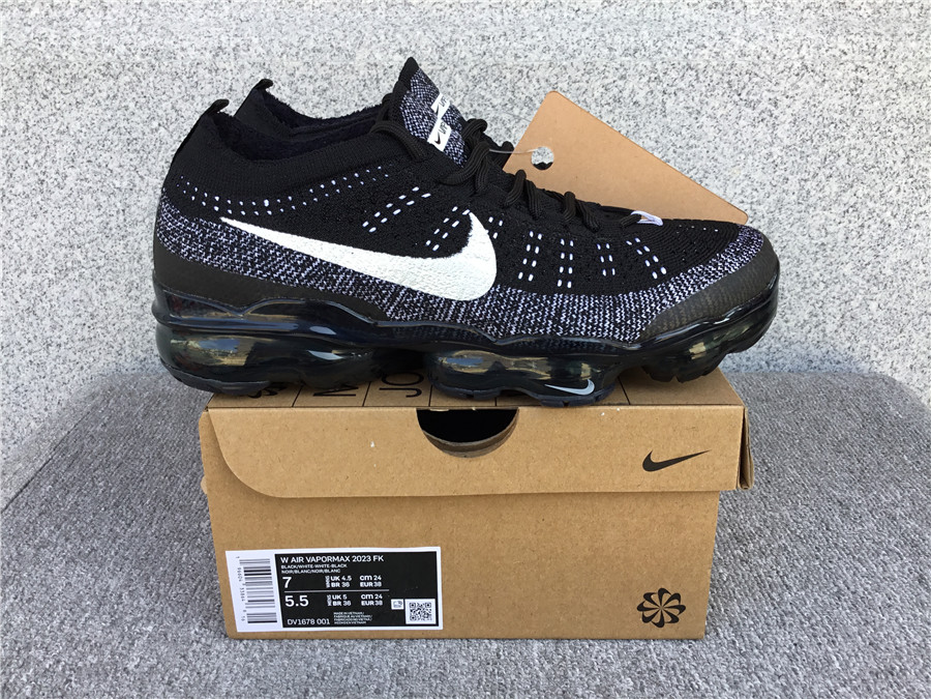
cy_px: 350
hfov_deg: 58.4
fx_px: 834
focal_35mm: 31
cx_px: 466
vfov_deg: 45.4
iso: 25
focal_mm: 3.3
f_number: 2.4
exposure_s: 1/100
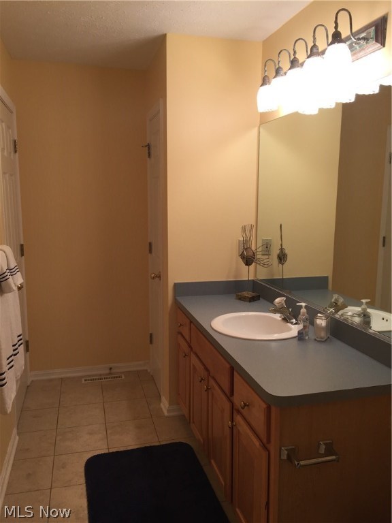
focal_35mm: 29
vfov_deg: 61.7
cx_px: 196
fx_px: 438
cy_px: 262
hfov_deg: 48.2
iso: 32
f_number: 2.2
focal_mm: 4.15
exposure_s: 1/50
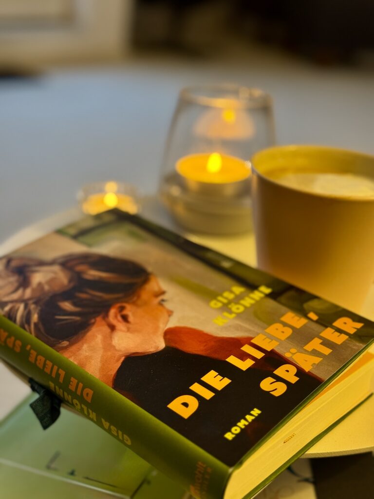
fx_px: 691
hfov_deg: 30.3
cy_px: 250
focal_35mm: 48
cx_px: 187
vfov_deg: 39.7
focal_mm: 6.76
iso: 320
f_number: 1.78
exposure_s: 1/33
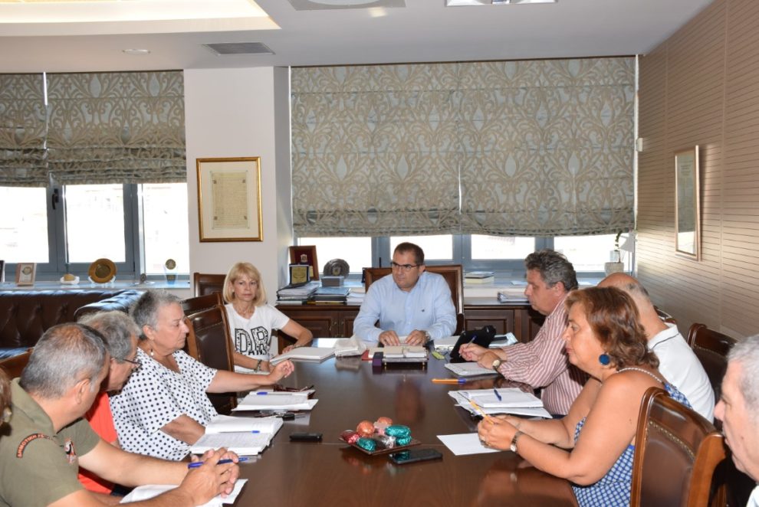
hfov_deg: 49.5
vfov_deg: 34.3
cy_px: 254
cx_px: 380
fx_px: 823
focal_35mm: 39
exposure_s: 1/125
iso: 500
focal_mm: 26
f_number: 5.6
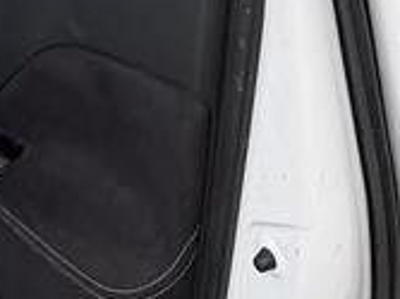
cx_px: 251
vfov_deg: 18.2
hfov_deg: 25.9
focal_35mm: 75
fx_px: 866
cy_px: -100
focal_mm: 2.22
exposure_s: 1/228
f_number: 2.2
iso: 50
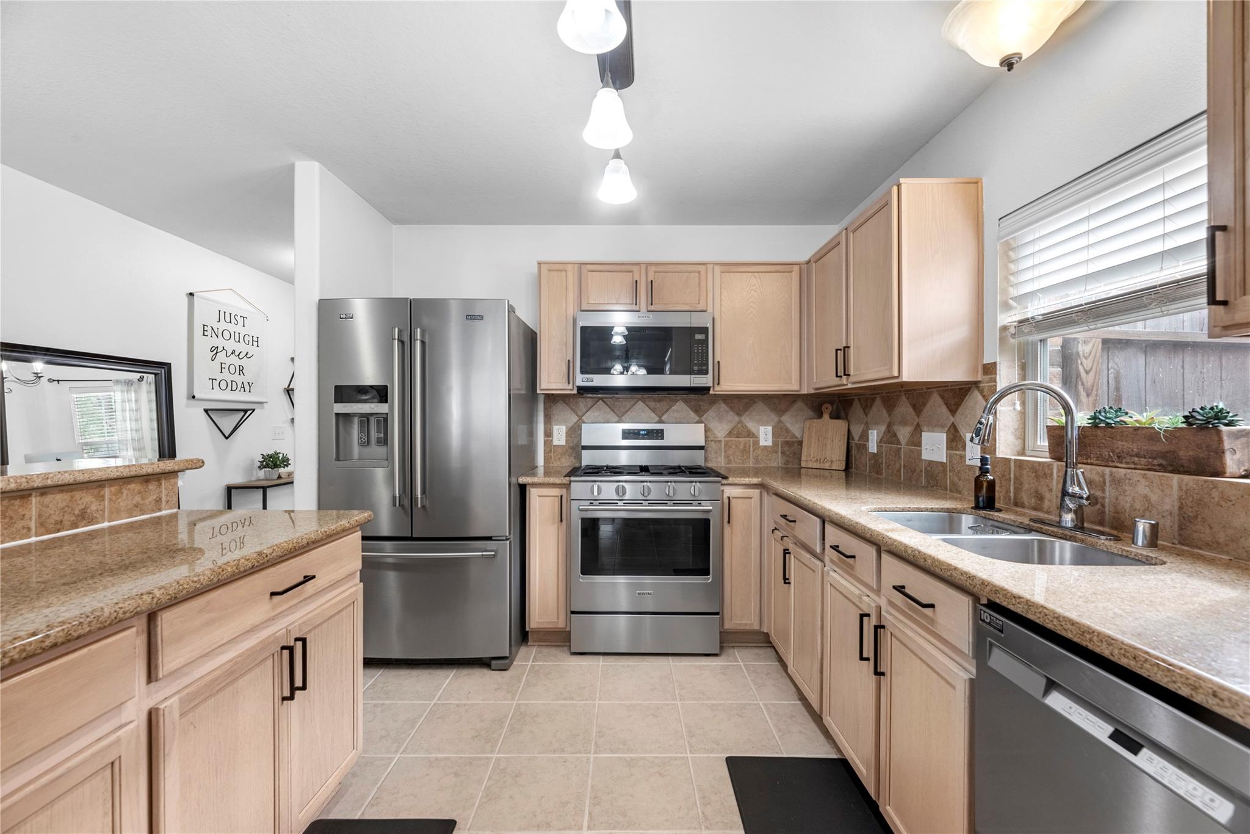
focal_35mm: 14
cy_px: 417
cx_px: 625
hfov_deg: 104.2
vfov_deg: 81.2
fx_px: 486
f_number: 9
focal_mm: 14
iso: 250
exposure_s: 1/25
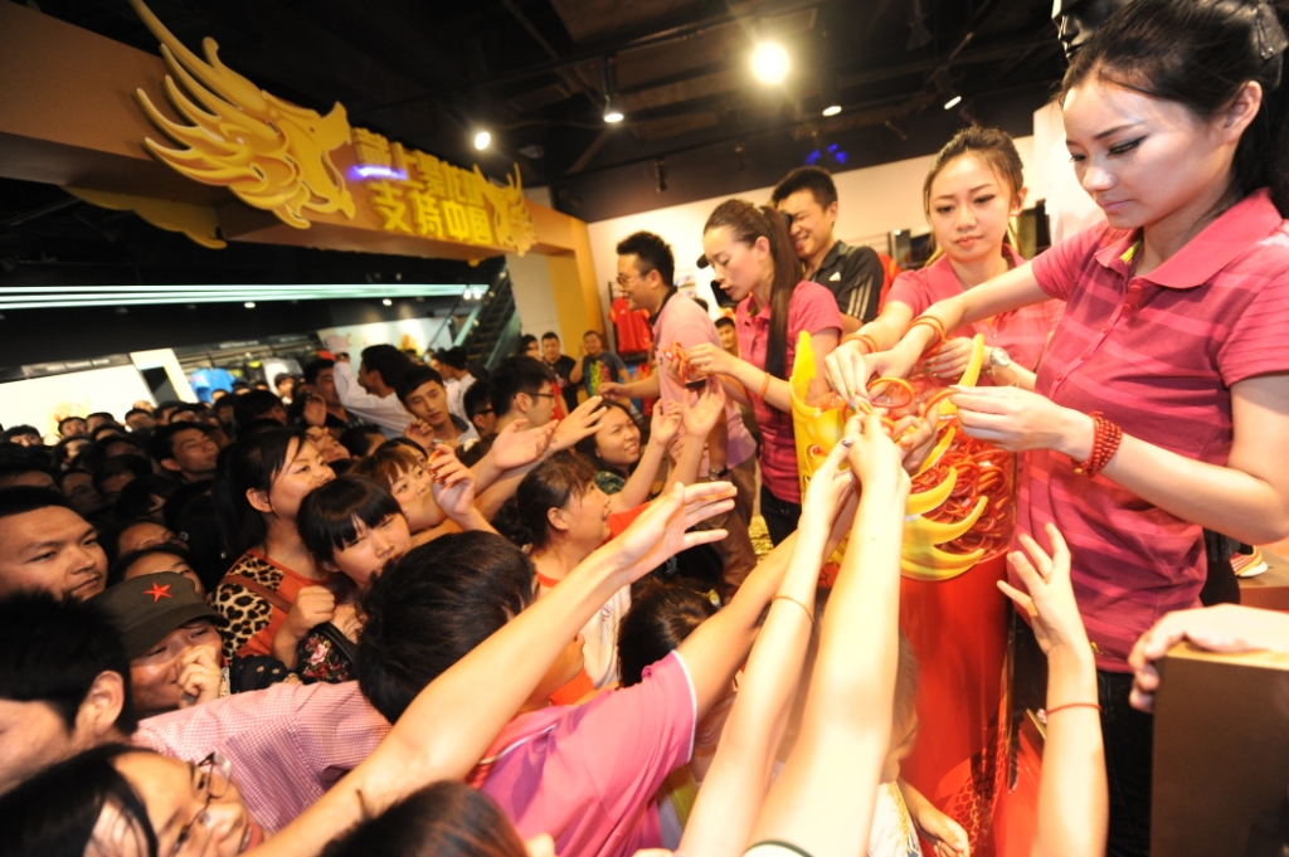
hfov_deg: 104.3
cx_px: 644
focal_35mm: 14
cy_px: 428
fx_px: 501
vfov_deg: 81.1
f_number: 2.8
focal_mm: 14
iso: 2000
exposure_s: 1/250
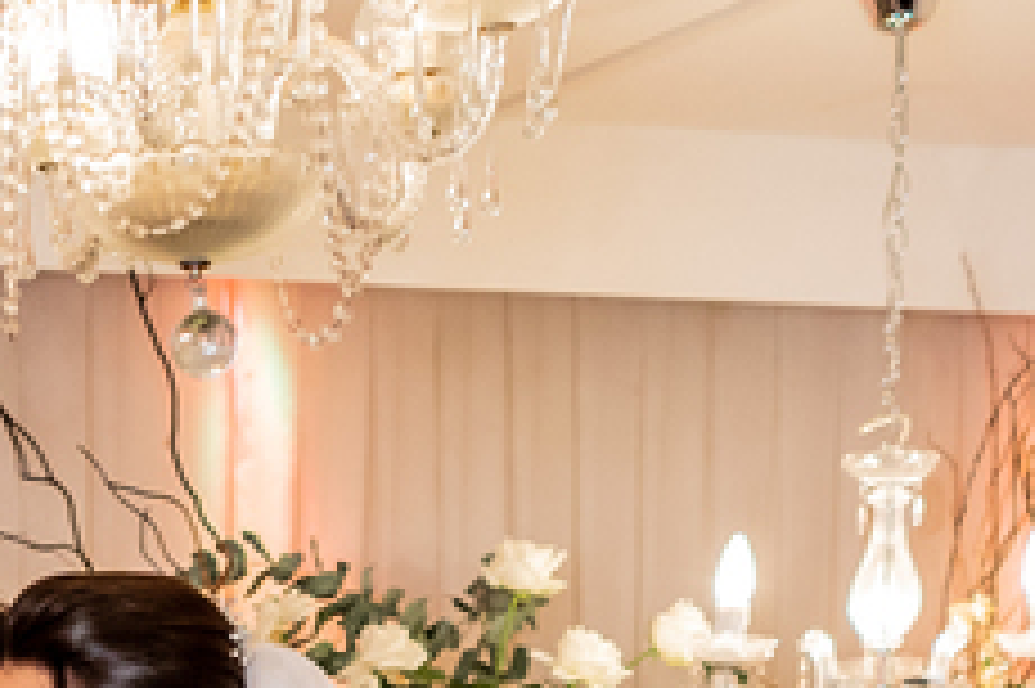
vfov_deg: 8.5
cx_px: -454
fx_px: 4194
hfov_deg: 13.4
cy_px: 1727
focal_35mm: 146
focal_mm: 28
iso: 1250
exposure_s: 1/200
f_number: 2.8
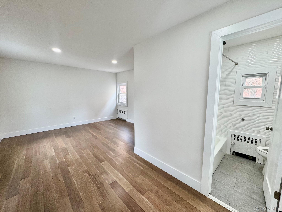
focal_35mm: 14
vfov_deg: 85.7
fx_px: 114
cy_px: 106
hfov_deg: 102.1
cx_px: 141
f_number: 2.2
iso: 125
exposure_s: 1/120
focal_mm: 2.22
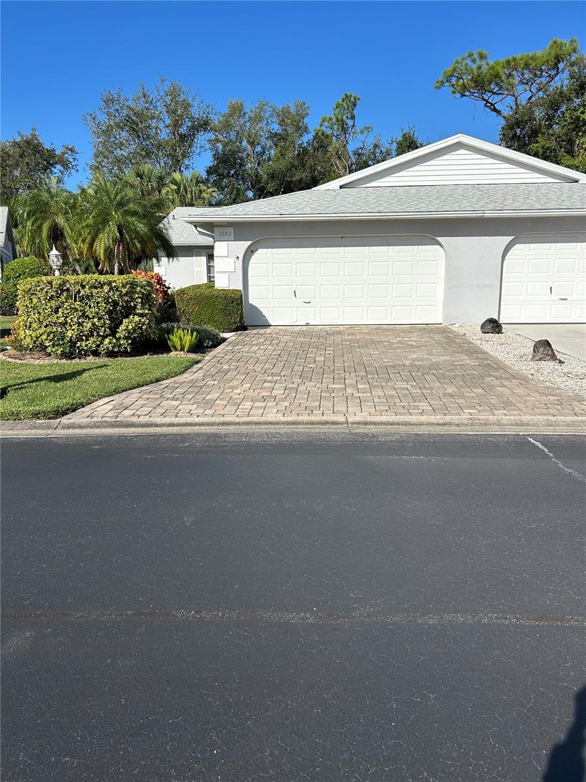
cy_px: 391
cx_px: 293
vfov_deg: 67.3
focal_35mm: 26
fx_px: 587
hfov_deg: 53.1
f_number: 1.5
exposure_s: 1/5882
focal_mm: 5.7
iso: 50
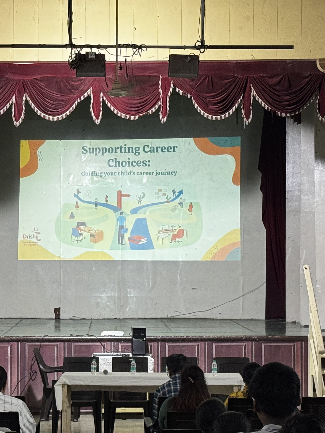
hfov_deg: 14.4
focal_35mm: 102
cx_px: 76
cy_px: 296
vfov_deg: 19.2
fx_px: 1277
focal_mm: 6.76
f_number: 1.78
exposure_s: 1/50
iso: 250
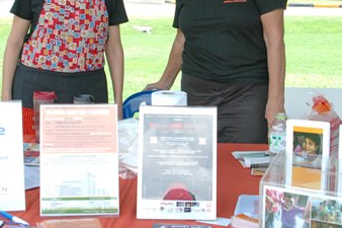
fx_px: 646
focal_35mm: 68
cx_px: 152
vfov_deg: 19.9
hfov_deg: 29.6
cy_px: 64
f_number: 5
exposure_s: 1/320
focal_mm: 28
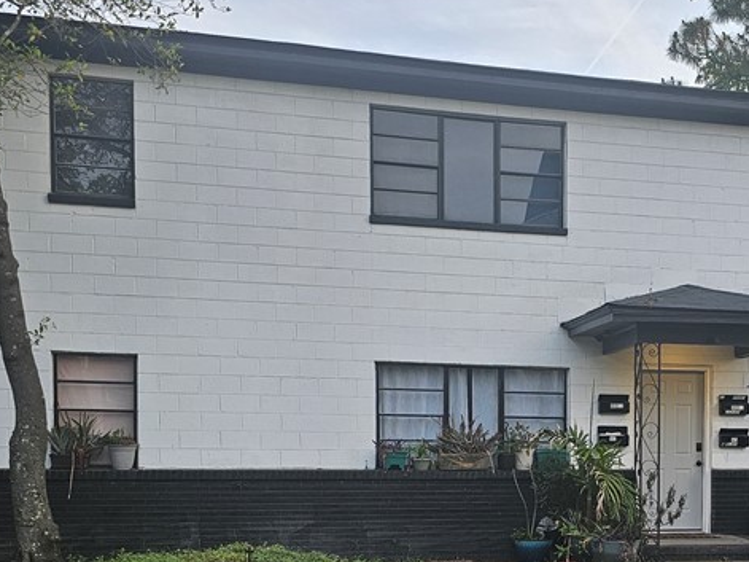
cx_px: 628
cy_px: 487
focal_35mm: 50
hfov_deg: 36.5
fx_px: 1082
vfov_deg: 28.2
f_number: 1.7
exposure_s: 1/120
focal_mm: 6.3
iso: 50
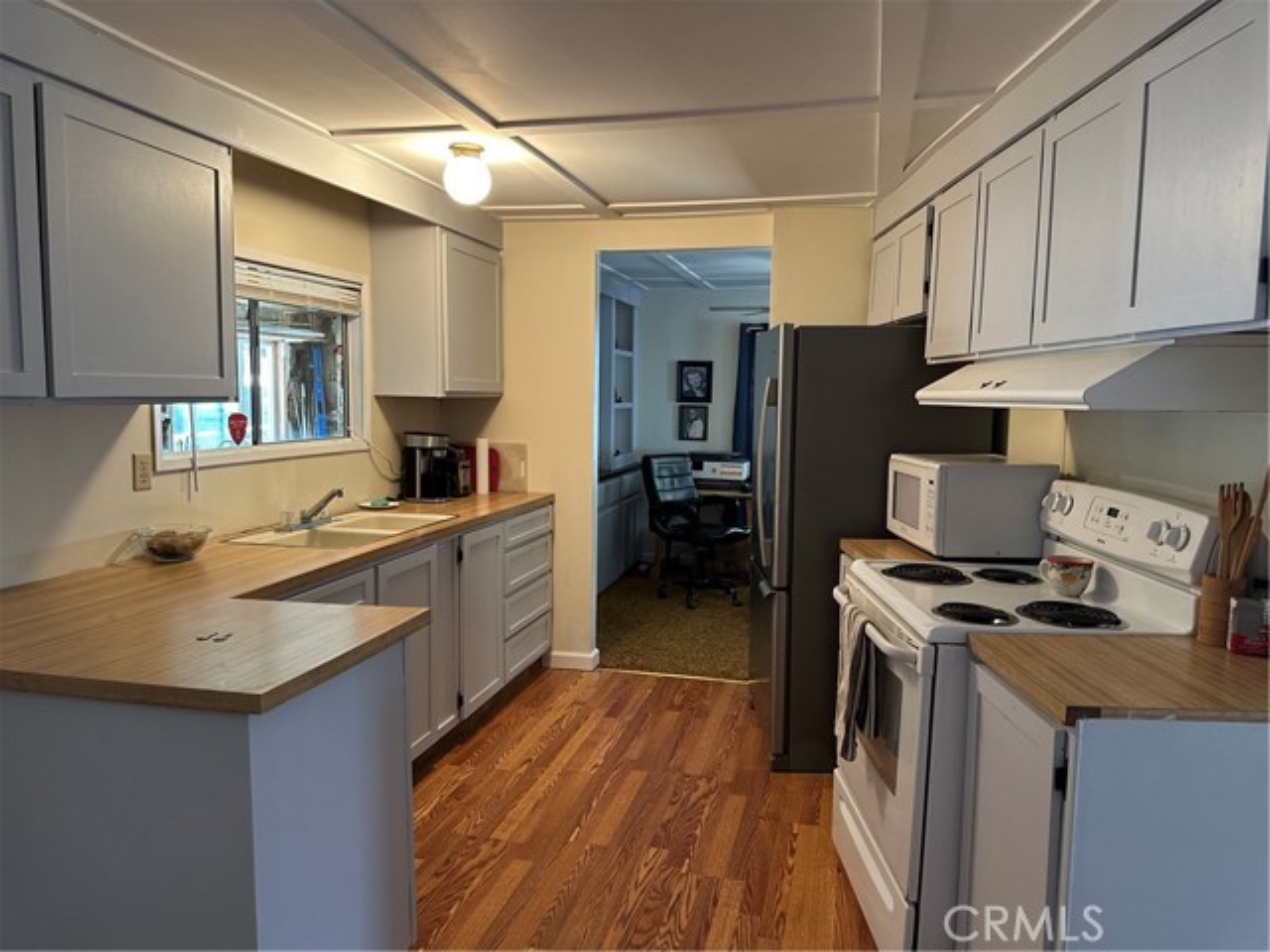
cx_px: 635
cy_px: 476
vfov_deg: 56.8
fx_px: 881
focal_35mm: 24
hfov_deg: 71.6
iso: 320
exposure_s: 1/60
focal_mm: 6.86
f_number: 1.78
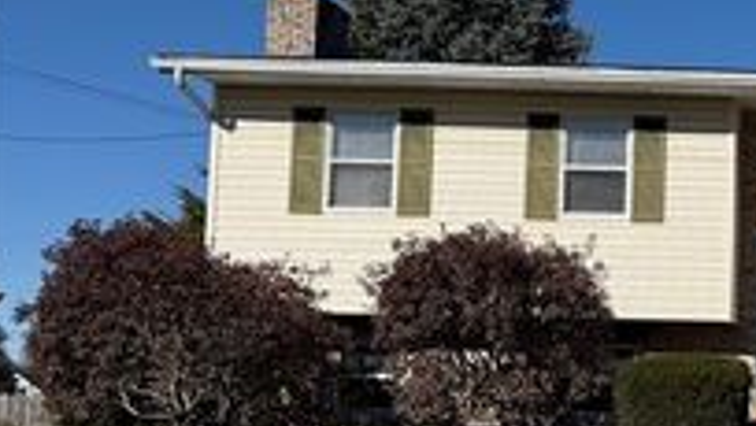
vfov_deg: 18.7
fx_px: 1284
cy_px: 320
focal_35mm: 64
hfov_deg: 28.5
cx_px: 908
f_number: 1.78
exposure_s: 1/10309
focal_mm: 6.76
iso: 80
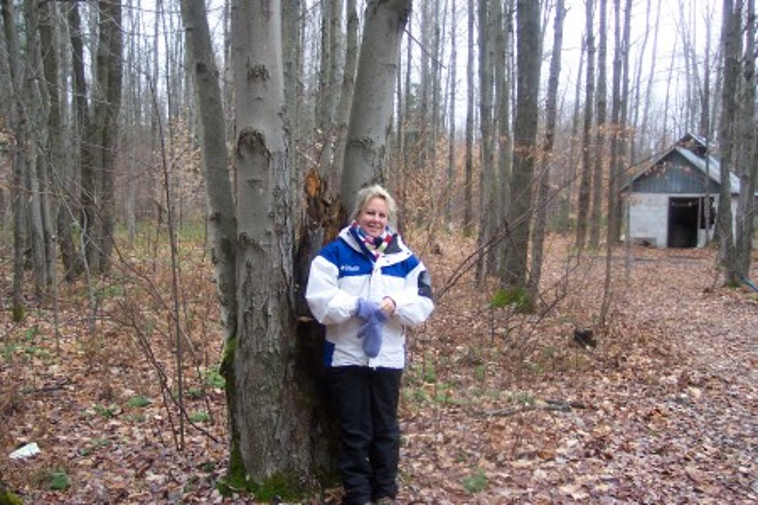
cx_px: 379
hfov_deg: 50.7
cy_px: 252
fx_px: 800
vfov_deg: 35.1
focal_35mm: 38
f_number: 2.8
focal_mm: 8
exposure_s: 1/90
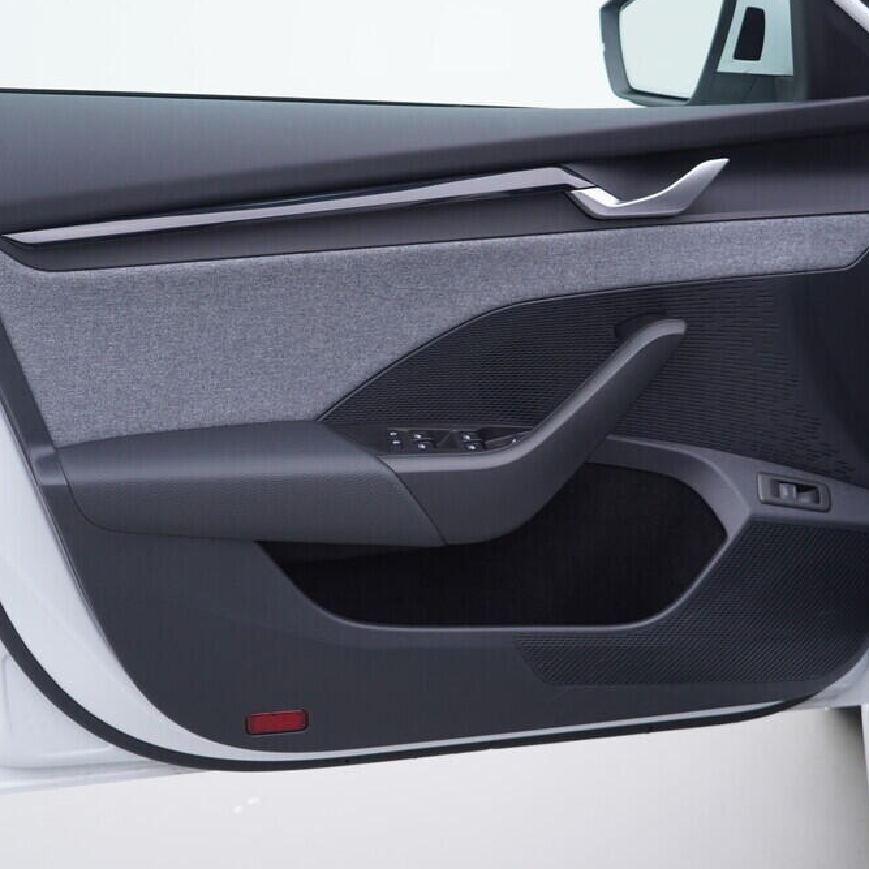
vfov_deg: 36.1
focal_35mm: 47
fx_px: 1335
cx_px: 449
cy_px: 438
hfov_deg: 36.1
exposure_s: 1/50
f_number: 3.2
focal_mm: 24
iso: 125
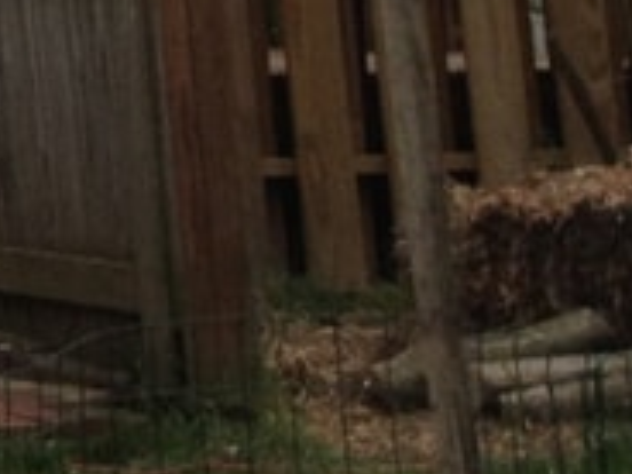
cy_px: -979
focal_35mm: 253
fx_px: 4619
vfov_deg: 5.5
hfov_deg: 6.9
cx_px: -1417
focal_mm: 4.28
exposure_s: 1/1783
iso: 50
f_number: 2.4
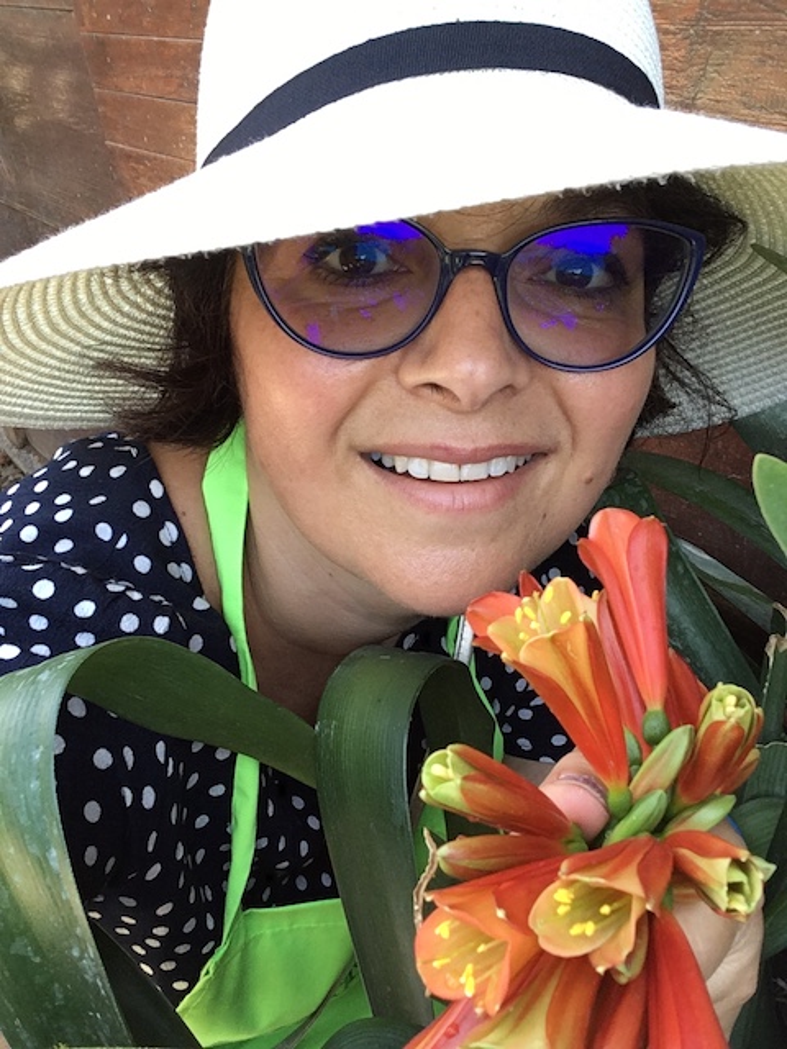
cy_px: 524
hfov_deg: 45.4
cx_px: 394
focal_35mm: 31
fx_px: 940
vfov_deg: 58.4
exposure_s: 1/100
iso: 50
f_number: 2.4
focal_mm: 2.15
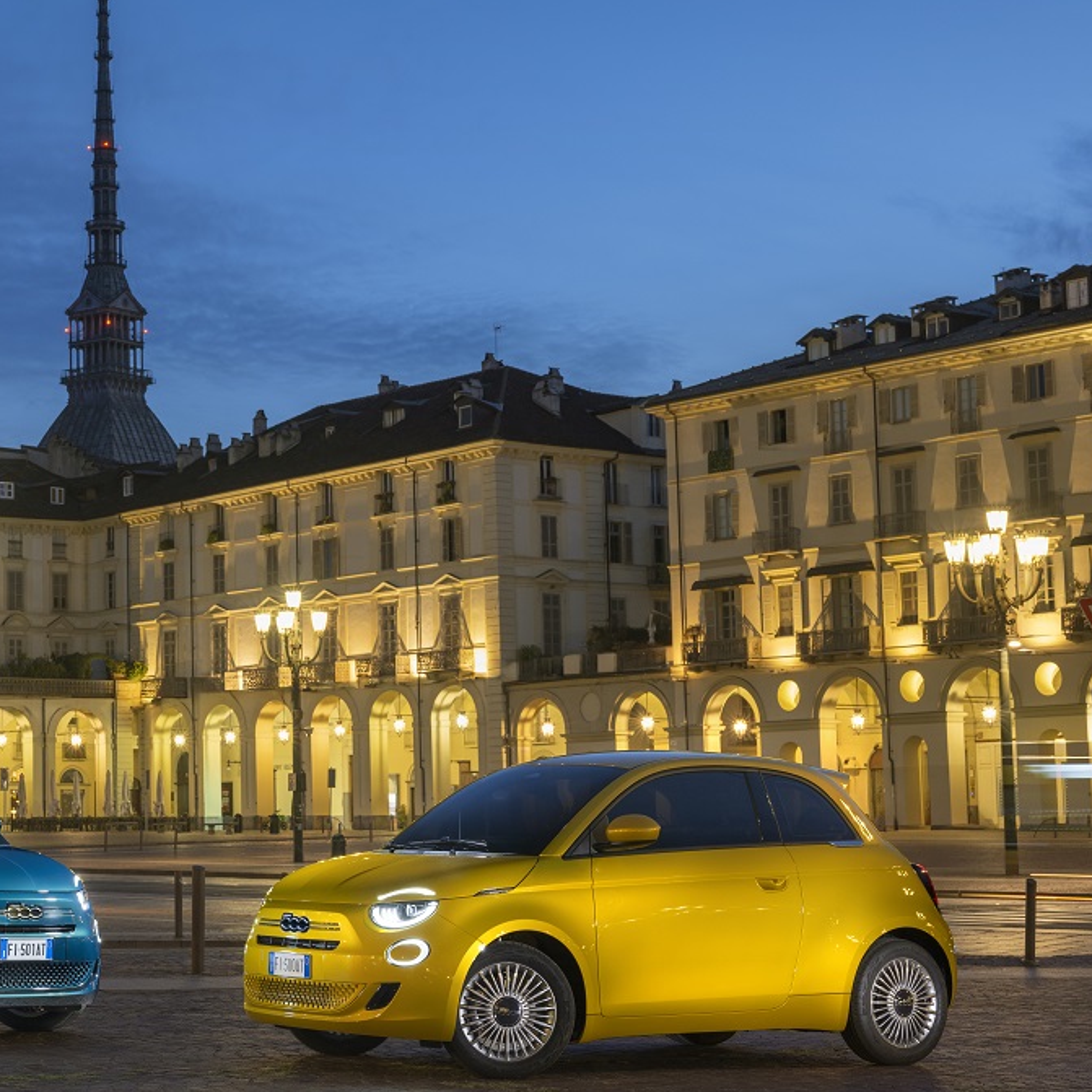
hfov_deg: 22.5
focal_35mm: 76
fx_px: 2712
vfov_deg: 22.8
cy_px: 526
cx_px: 260
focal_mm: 50
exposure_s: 1.6
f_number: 8
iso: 125
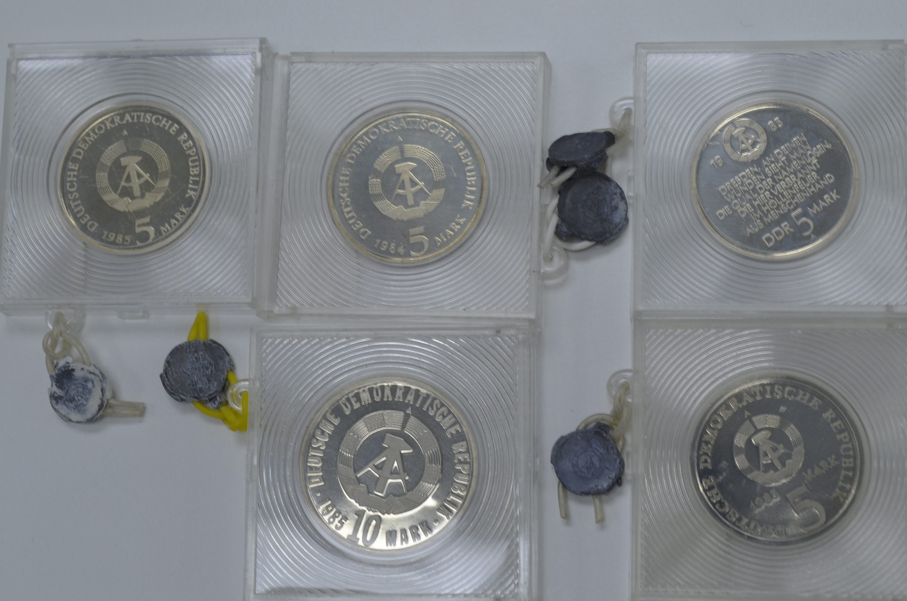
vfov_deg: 20.1
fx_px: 1697
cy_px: 300
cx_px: 454
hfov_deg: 29.9
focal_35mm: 68
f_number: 8
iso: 320
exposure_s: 1/60
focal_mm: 45
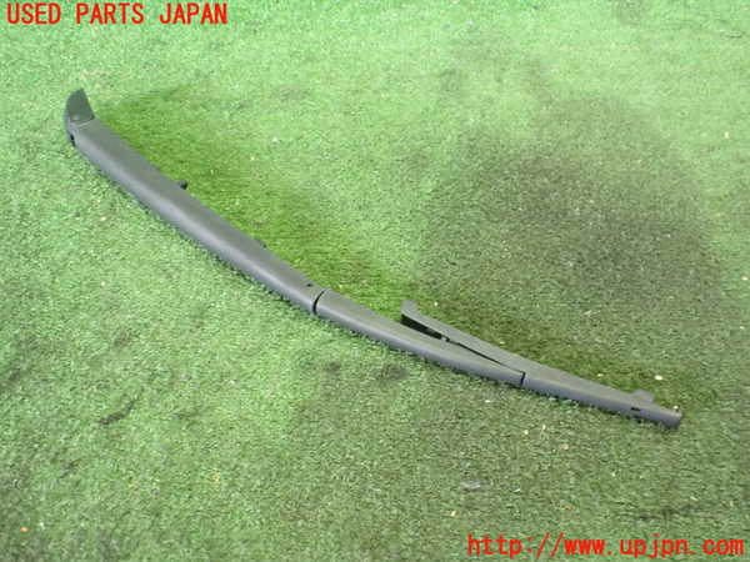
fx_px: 650
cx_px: 375
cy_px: 281
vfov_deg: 46.8
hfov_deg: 60.0
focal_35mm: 30
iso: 1250
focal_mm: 5.4
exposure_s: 1/30
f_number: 2.3
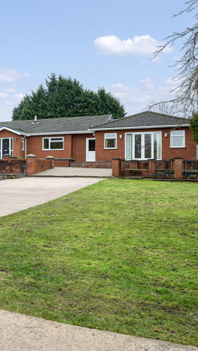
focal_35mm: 38
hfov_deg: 28.6
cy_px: 172
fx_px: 353
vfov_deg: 53.0
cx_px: -17
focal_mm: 23.5
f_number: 6.3
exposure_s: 1/160
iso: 500
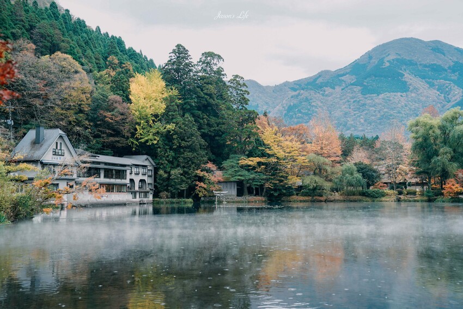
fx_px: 527
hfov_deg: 47.4
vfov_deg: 32.6
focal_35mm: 41
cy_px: 154
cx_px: 232
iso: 100
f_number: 3.5
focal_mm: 41
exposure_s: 1/125
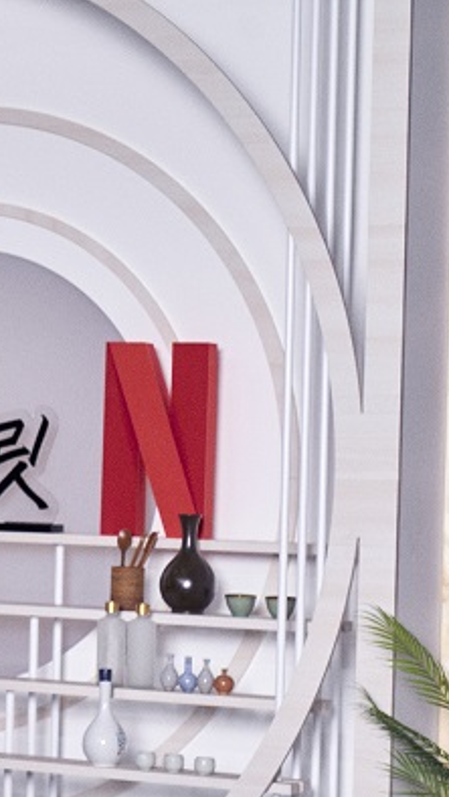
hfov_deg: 8.8
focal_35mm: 134
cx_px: -237
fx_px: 2833
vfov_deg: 16.0
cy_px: 465
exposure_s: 1/160
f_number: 5
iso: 500
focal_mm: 70
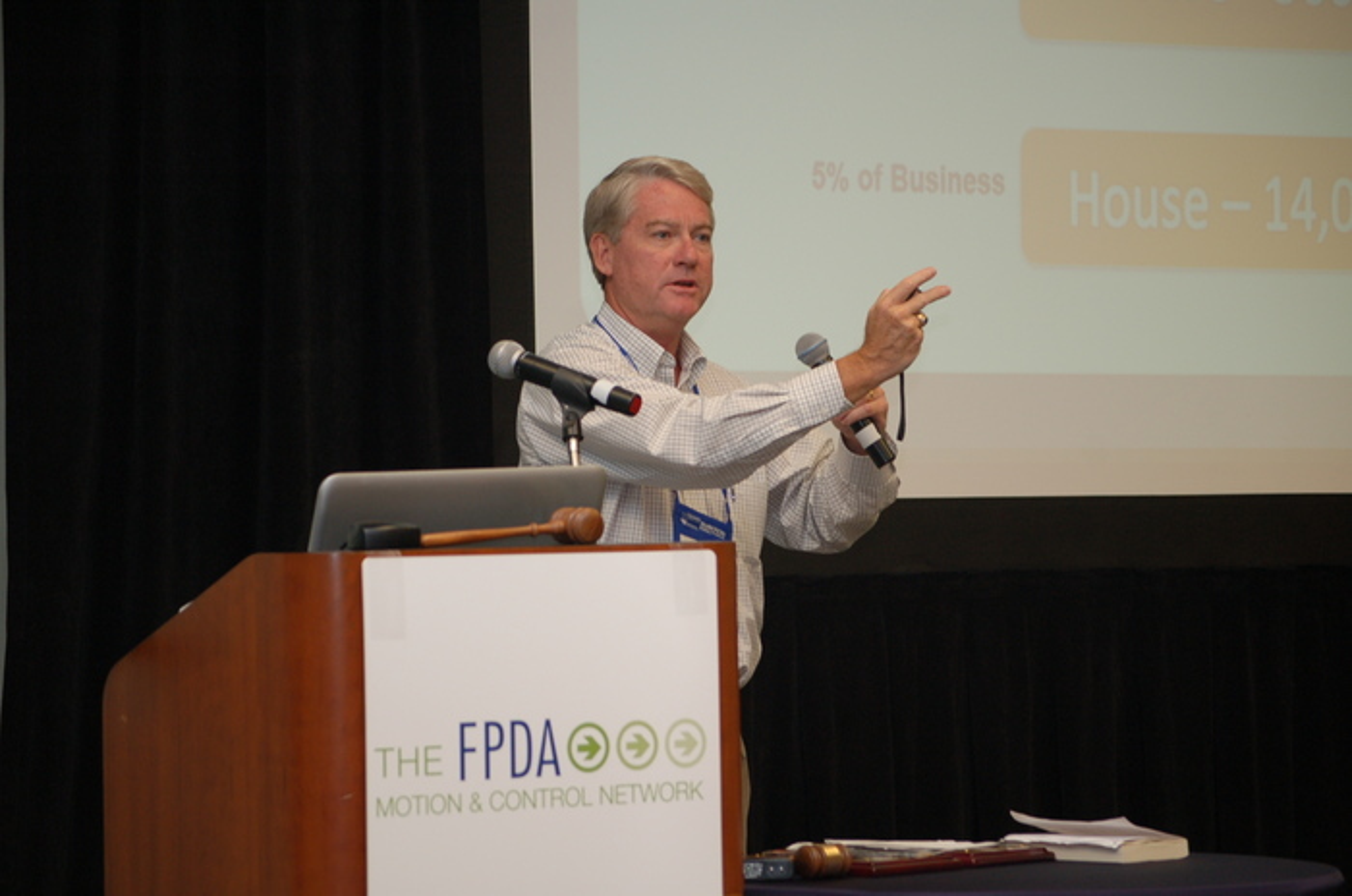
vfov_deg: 11.4
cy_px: 448
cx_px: 676
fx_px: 4498
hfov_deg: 17.1
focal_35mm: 120
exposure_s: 1/60
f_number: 4.5
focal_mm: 80
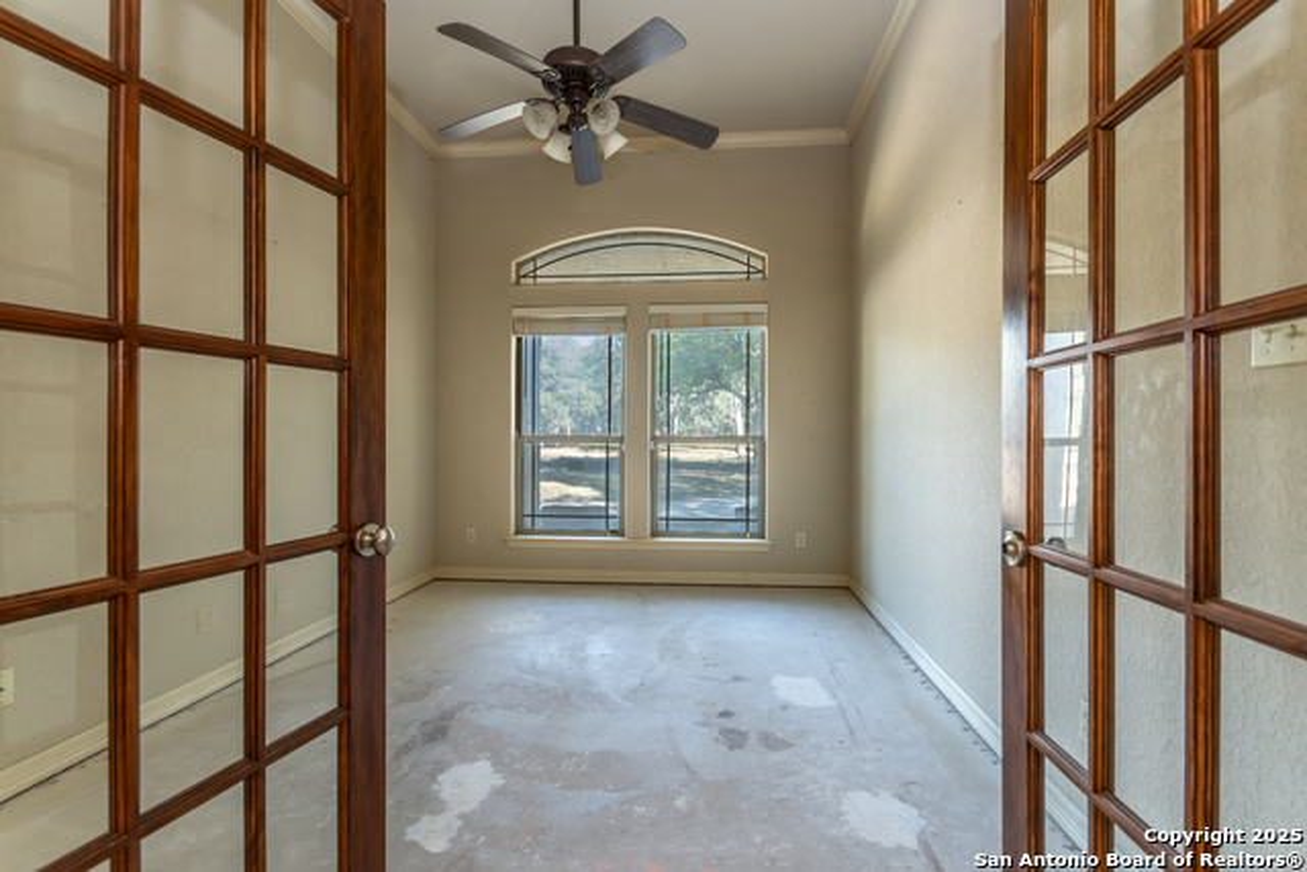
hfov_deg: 100.4
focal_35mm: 15
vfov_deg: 77.4
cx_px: 654
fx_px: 545
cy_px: 436
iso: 250
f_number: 7.1
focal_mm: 10
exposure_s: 1/30
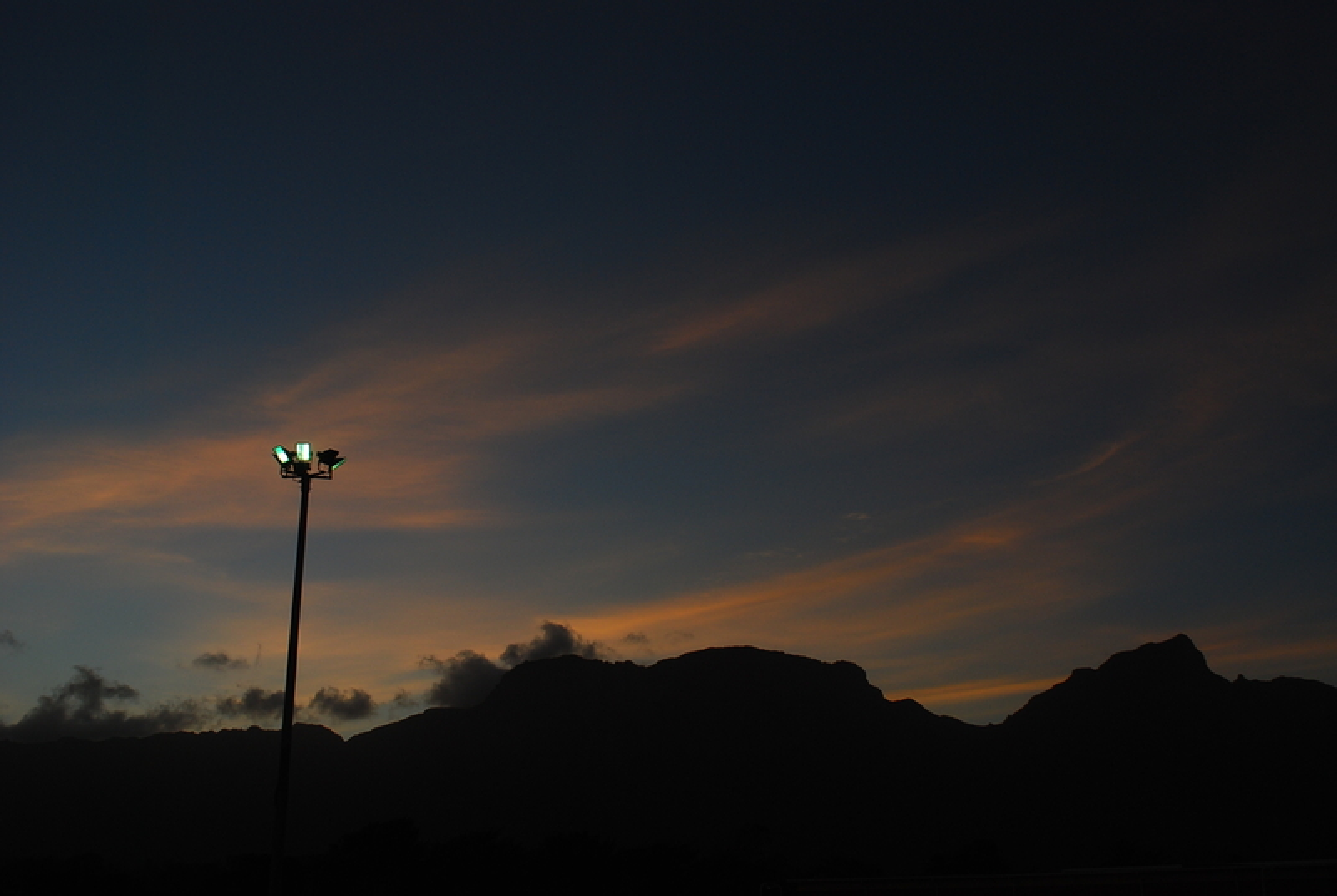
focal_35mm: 36
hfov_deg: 53.1
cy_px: 448
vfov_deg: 37.0
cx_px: 668
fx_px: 1339
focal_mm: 24
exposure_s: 1/1000
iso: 200
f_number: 4.5
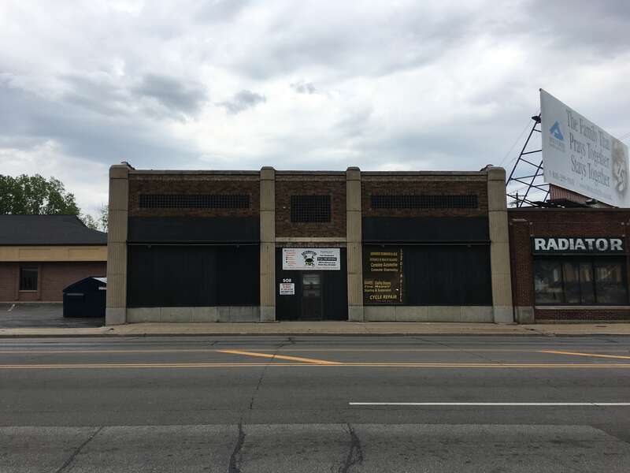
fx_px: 528
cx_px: 315
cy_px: 236
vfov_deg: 48.2
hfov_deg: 61.7
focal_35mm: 29
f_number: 2.2
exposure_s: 1/1789
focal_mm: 4.15
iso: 25
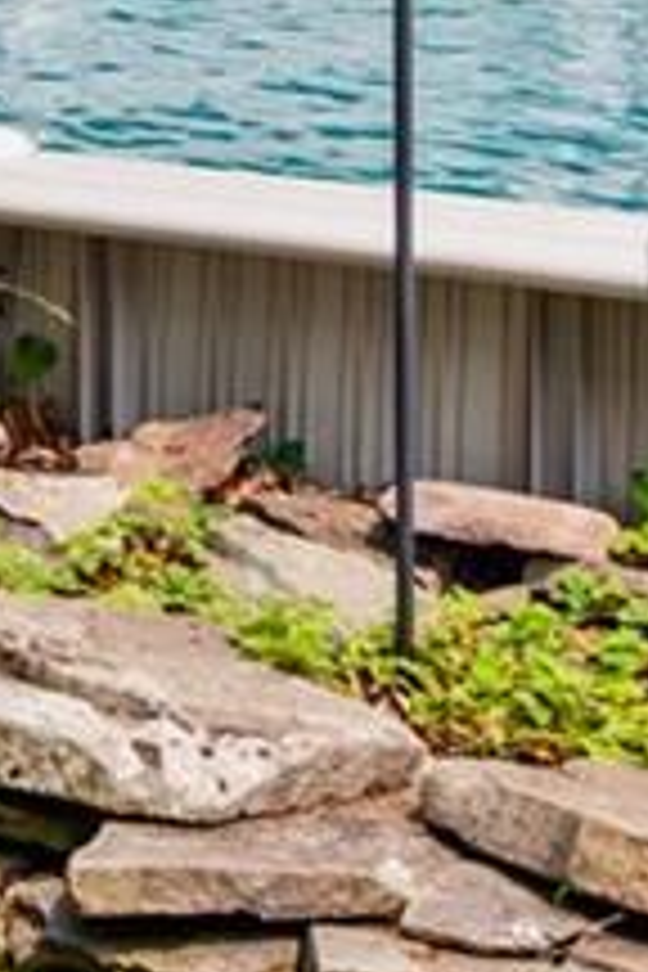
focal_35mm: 152
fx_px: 4104
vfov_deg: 12.9
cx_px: -603
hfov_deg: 8.6
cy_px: -407
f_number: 5.6
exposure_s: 1/200
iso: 100
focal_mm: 16
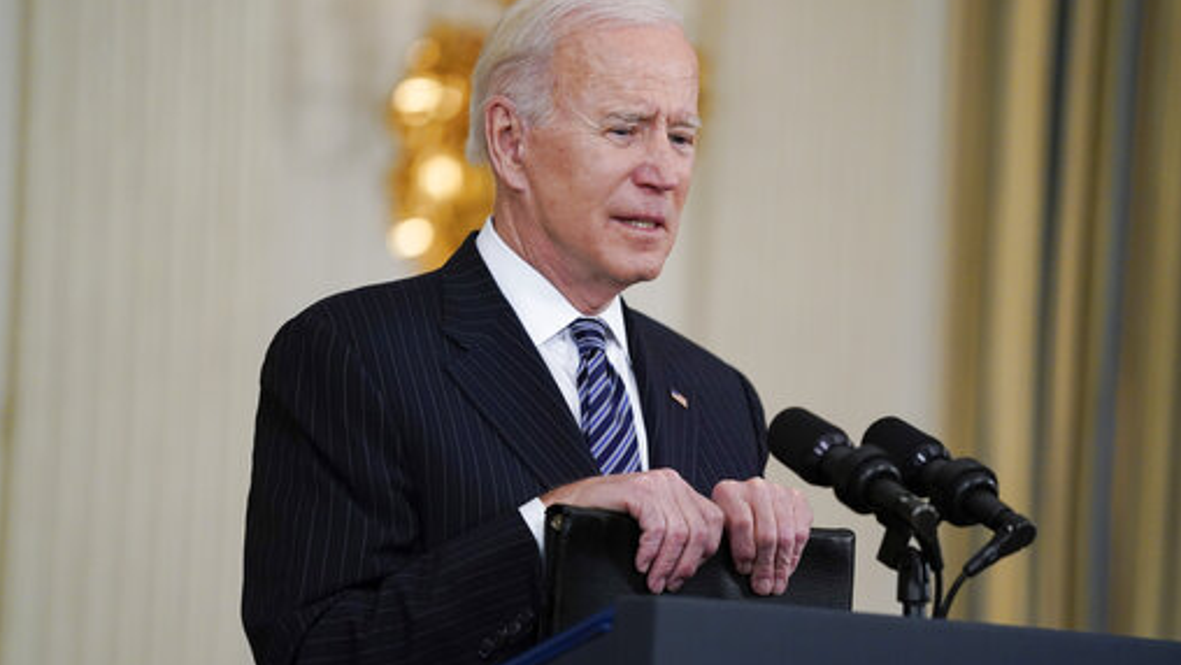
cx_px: 590
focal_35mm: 211
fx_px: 6609
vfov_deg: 5.8
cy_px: 341
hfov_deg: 10.2
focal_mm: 200
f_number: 2.8
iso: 2500
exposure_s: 1/400
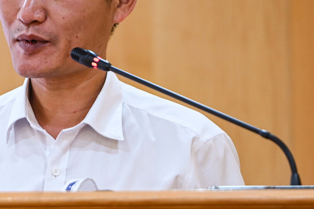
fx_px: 3373
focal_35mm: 387
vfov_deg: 3.5
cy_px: 61
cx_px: 36
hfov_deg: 5.3
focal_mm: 200
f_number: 3.5
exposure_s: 1/160
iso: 640
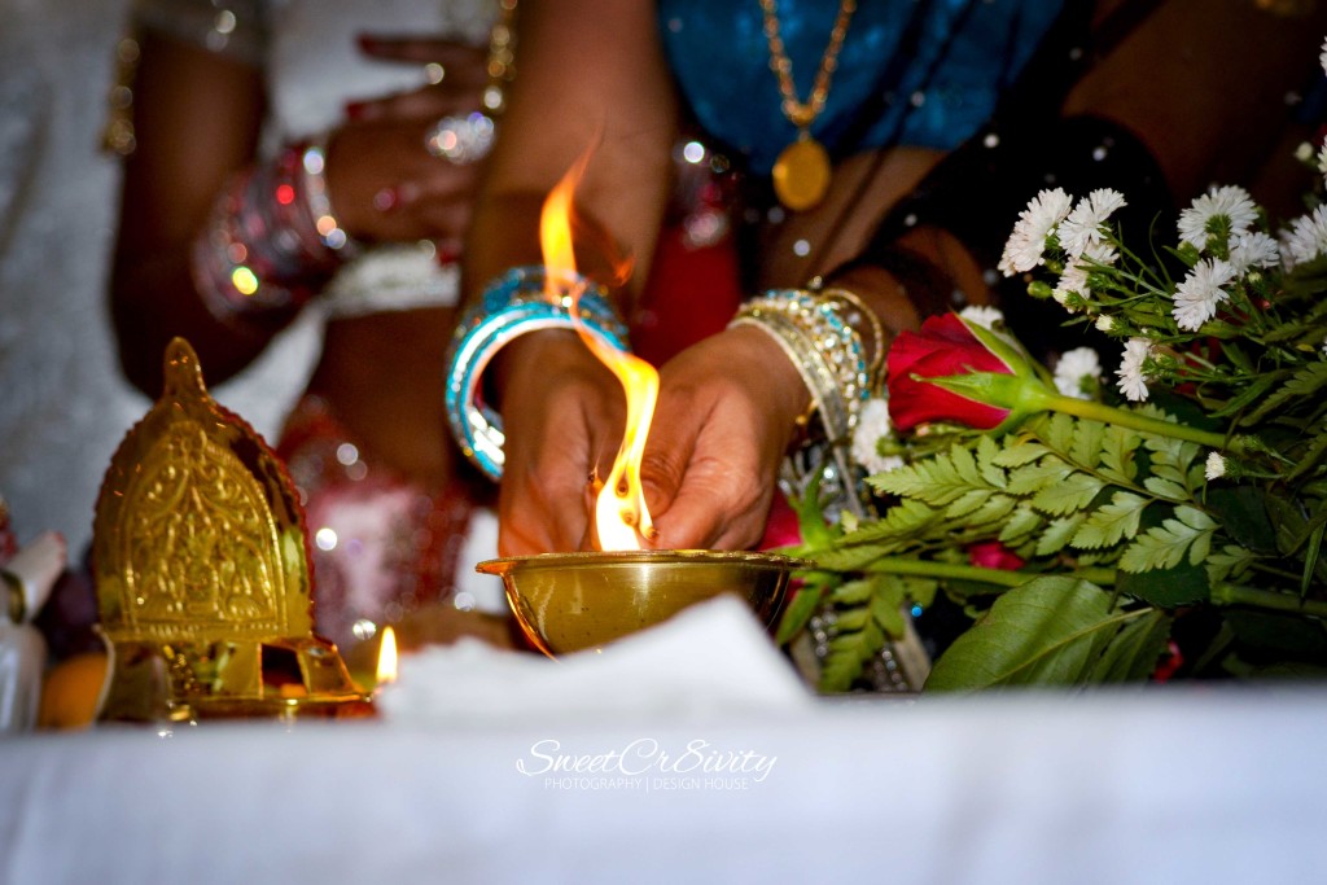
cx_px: 664
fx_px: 3871
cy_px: 442
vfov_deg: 13.0
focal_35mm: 105
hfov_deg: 19.5
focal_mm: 70
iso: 400
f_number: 4
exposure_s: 1/125
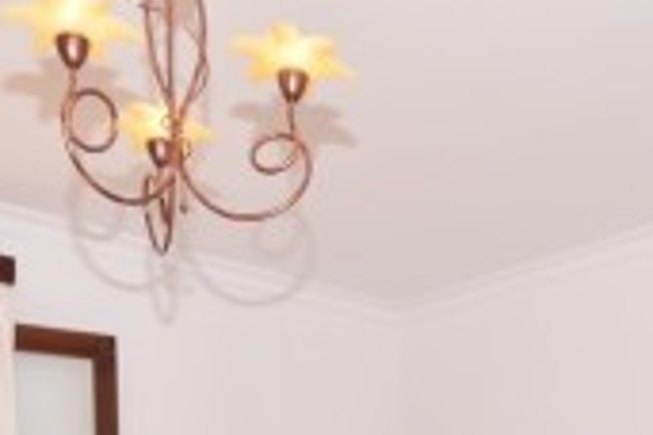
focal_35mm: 54
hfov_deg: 36.6
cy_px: 647
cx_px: 424
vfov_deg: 21.2
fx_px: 979
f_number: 5.6
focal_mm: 12
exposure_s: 1/125
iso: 100
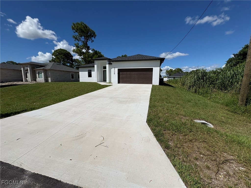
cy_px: 94
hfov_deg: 102.1
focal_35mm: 14
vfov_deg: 85.7
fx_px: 102
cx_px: 126
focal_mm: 2.22
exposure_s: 1/6135
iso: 50
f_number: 2.2
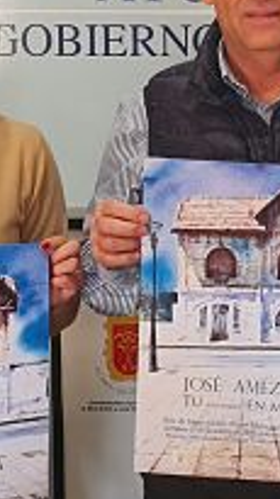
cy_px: 106
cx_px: 259
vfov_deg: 22.9
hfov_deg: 13.0
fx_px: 1217
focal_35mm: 92
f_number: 2.4
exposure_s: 1/50
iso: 250
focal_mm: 4.32
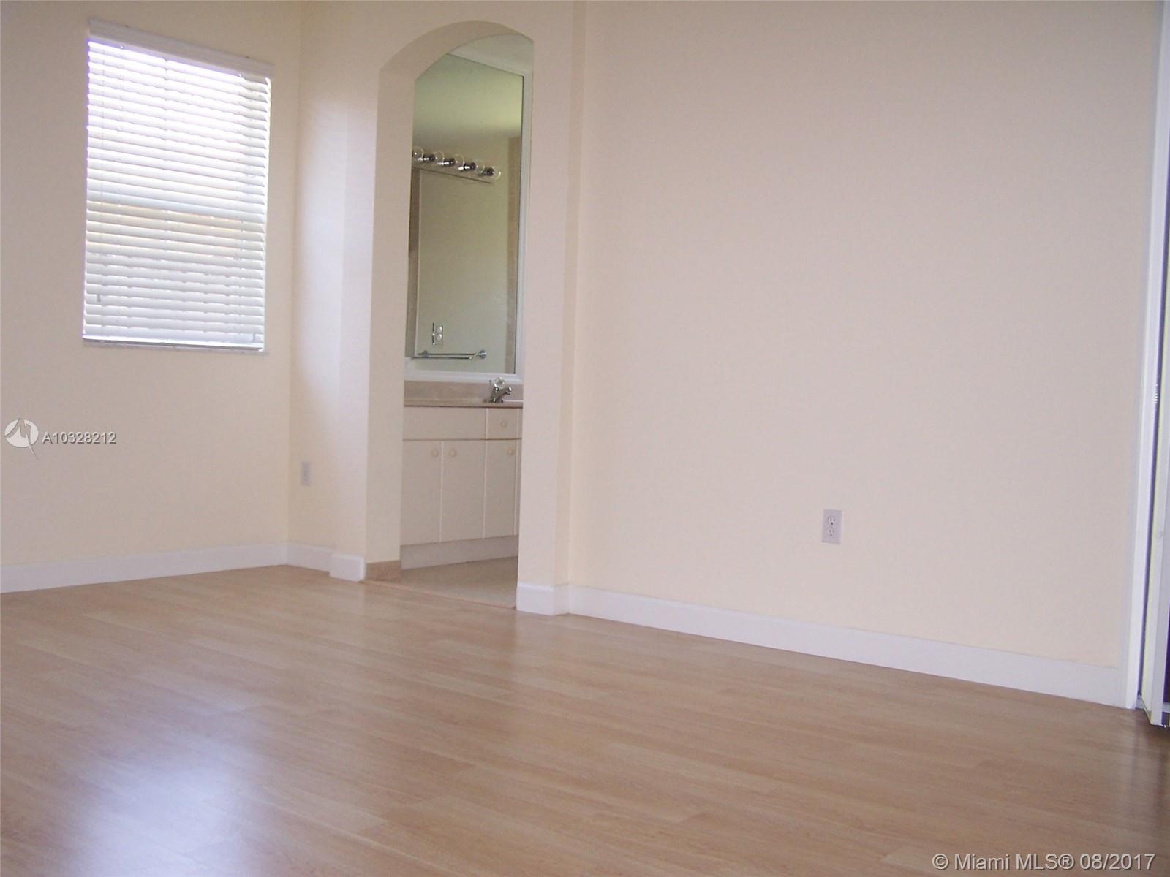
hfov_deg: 49.0
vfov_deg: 37.7
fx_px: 1284
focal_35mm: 38
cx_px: 585
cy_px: 438
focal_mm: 6.3
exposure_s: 1/60
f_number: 2.8
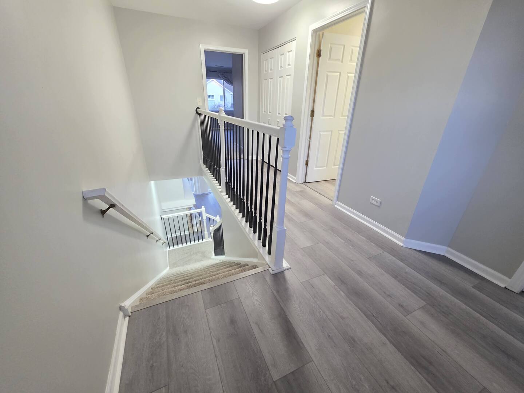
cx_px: 262
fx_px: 197
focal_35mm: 13
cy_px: 196
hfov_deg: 106.2
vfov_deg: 89.9
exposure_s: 1/60
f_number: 1.9
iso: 500
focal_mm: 2.2
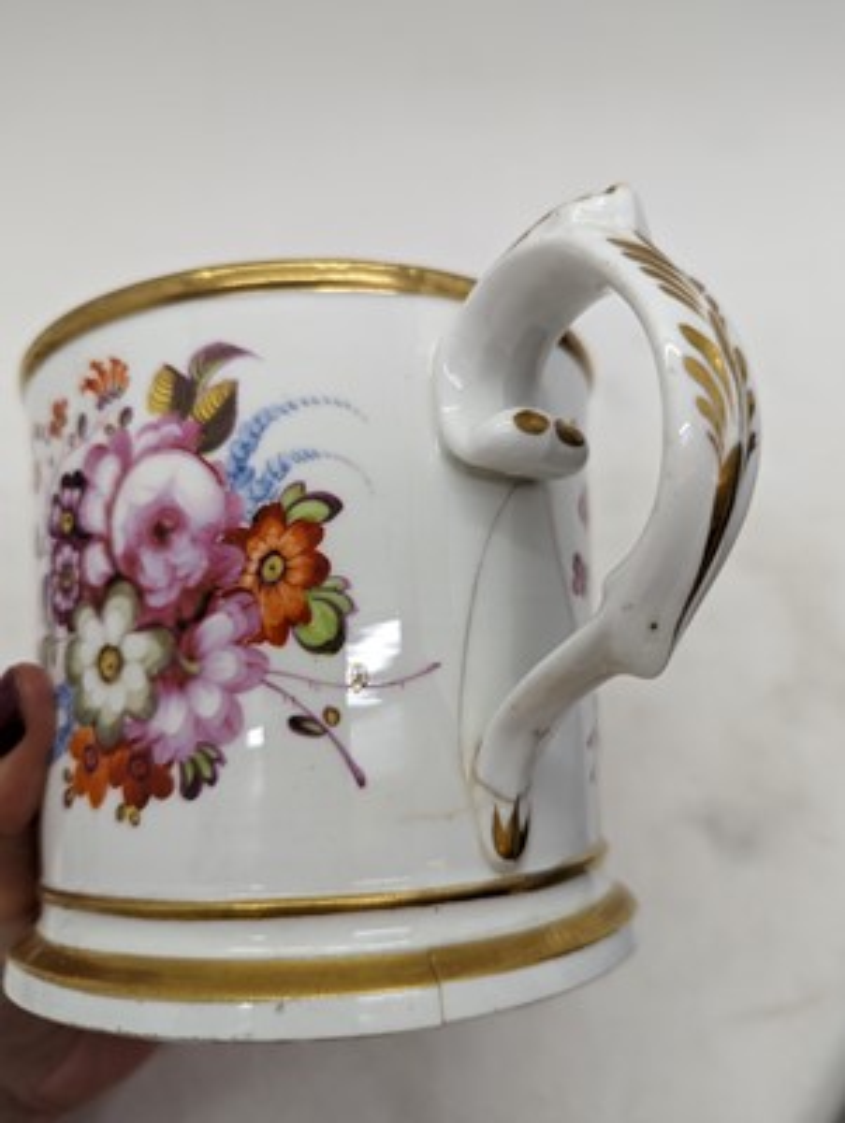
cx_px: 422
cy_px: 562
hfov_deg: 56.9
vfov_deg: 71.5
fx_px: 779
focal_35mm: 24
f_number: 1.85
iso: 139
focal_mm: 6.81
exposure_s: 1/200
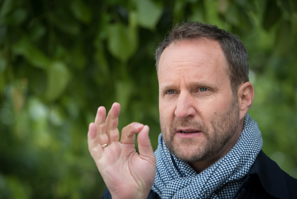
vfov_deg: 8.9
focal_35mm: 155
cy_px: 100
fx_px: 1279
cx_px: 148
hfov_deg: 13.2
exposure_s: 1/640
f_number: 5
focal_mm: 155
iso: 500
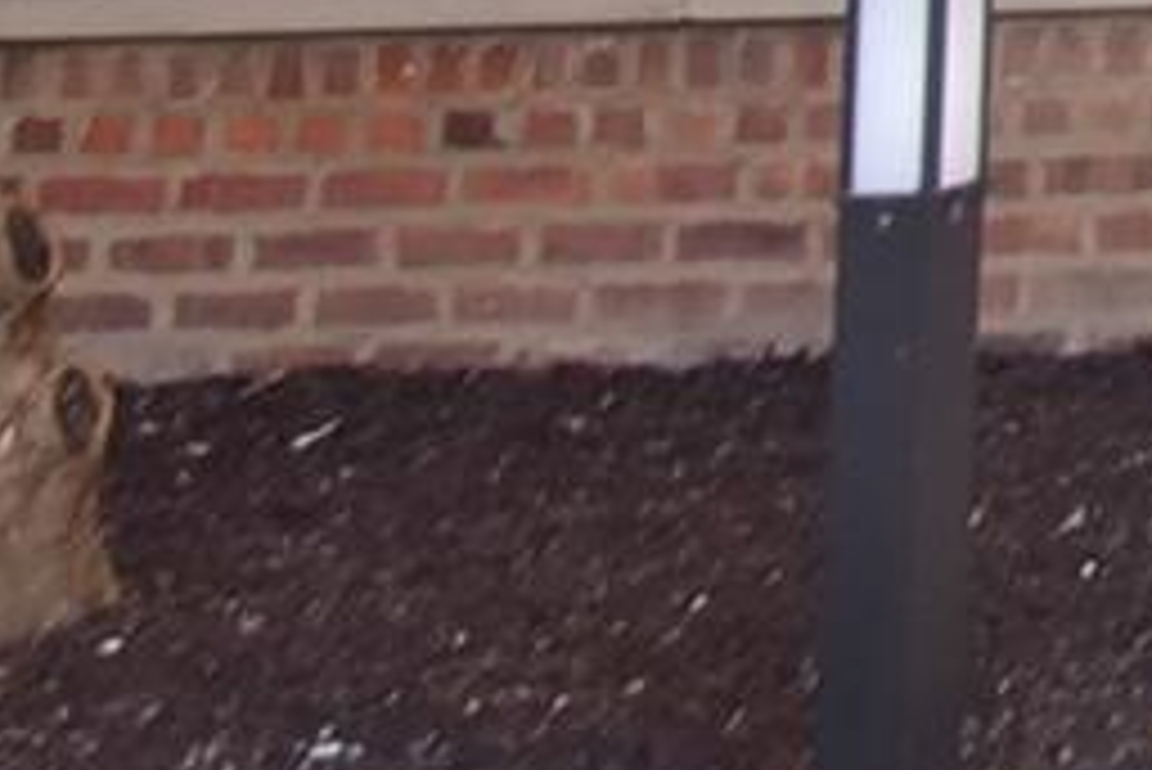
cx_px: 3596
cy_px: -1637
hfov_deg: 9.3
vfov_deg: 7.2
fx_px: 5379
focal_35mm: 168
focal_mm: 21
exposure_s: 1/160
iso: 800
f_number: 5
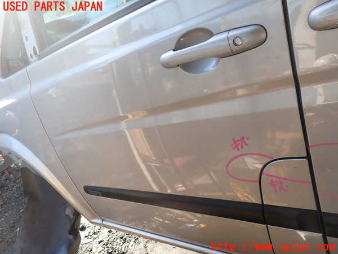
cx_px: 169
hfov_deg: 60.0
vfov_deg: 46.8
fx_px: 293
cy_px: 127
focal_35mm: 30
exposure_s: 1/200
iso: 100
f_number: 3.2
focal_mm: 5.4
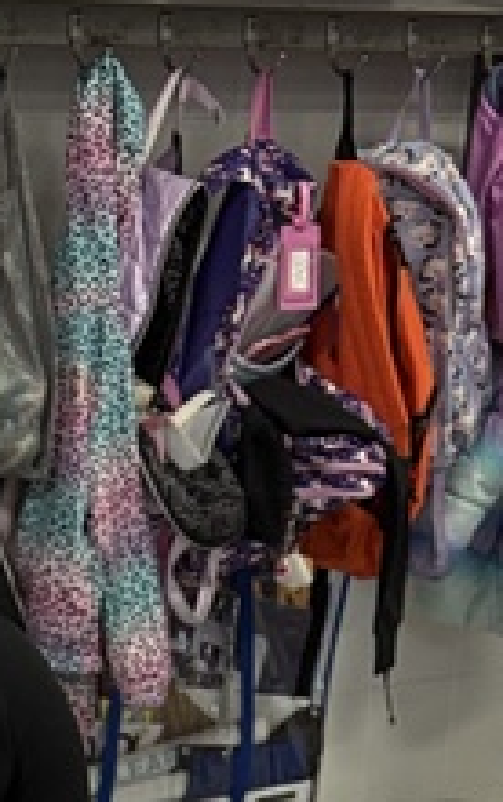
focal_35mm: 128
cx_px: -226
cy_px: 1568
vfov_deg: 13.9
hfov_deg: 10.0
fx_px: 2800
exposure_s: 1/60
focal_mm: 5.96
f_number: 1.6
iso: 160
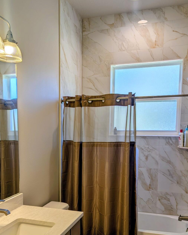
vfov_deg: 47.9
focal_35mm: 37
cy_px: 164
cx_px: 63
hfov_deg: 39.6
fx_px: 257
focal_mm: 6.9
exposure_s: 1/120
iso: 18
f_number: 1.68
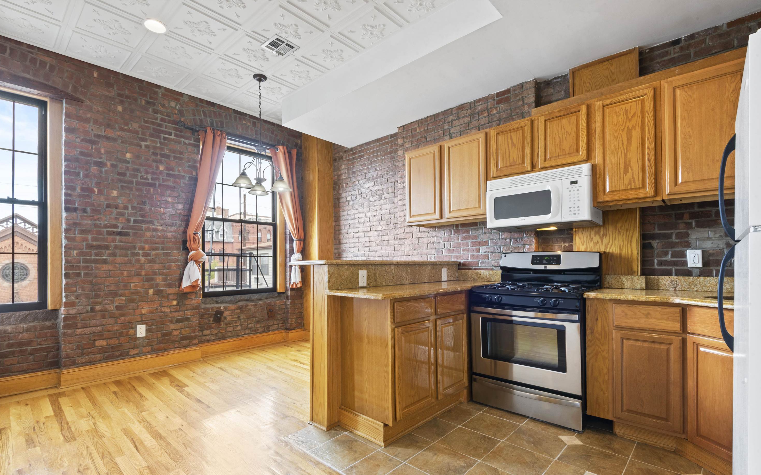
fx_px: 353
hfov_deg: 94.3
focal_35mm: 17
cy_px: 264
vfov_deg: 67.8
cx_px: 368
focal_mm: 16
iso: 500
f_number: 18
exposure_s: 1
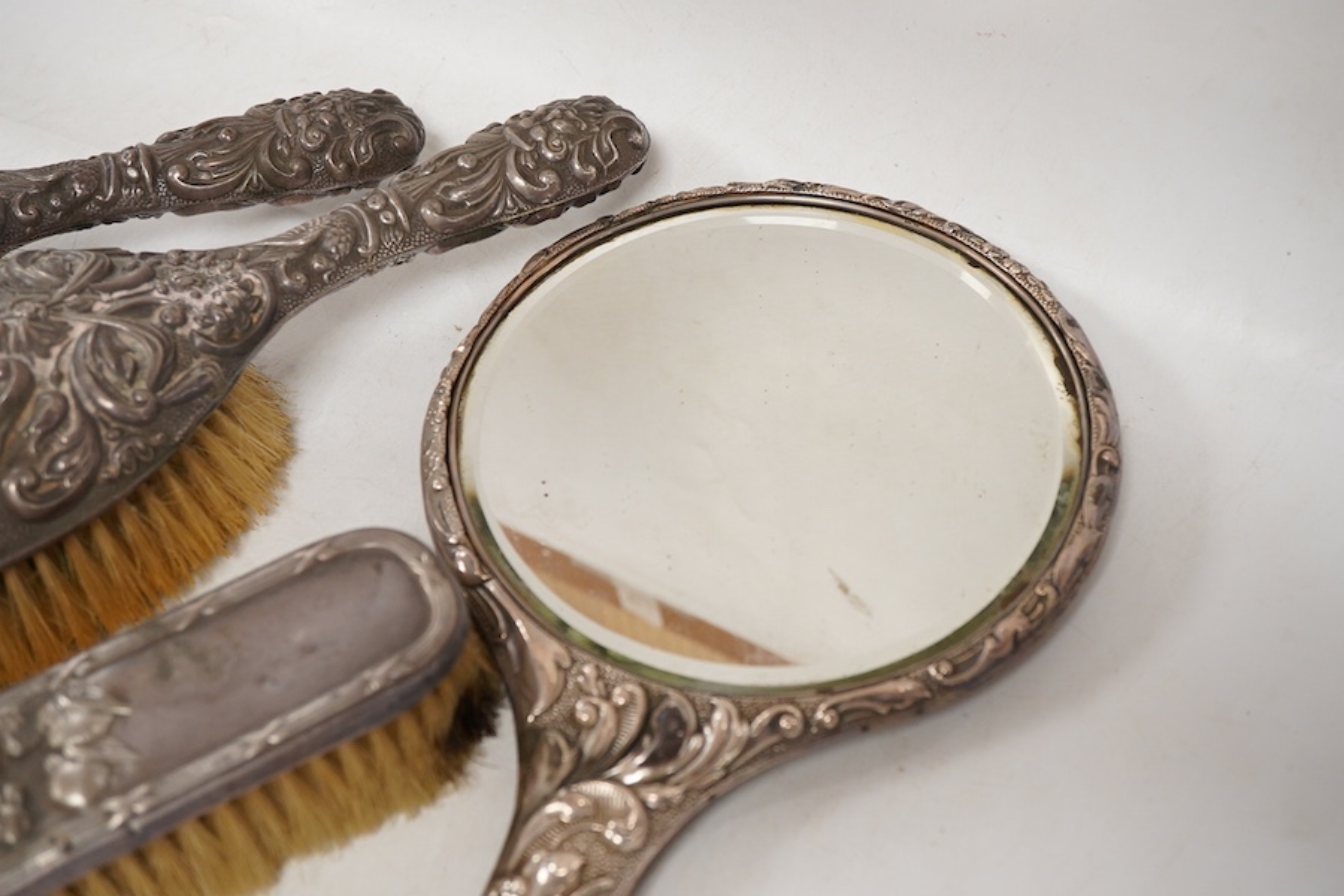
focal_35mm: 45
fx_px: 1680
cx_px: 672
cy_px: 448
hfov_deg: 43.6
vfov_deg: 29.9
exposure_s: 1/125
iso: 1250
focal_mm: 30
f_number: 8
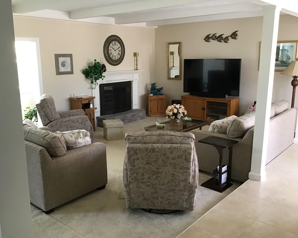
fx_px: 291
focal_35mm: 33
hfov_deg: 54.1
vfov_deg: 44.5
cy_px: 118
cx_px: 136
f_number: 2.4
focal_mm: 3.3
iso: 100
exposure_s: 1/30
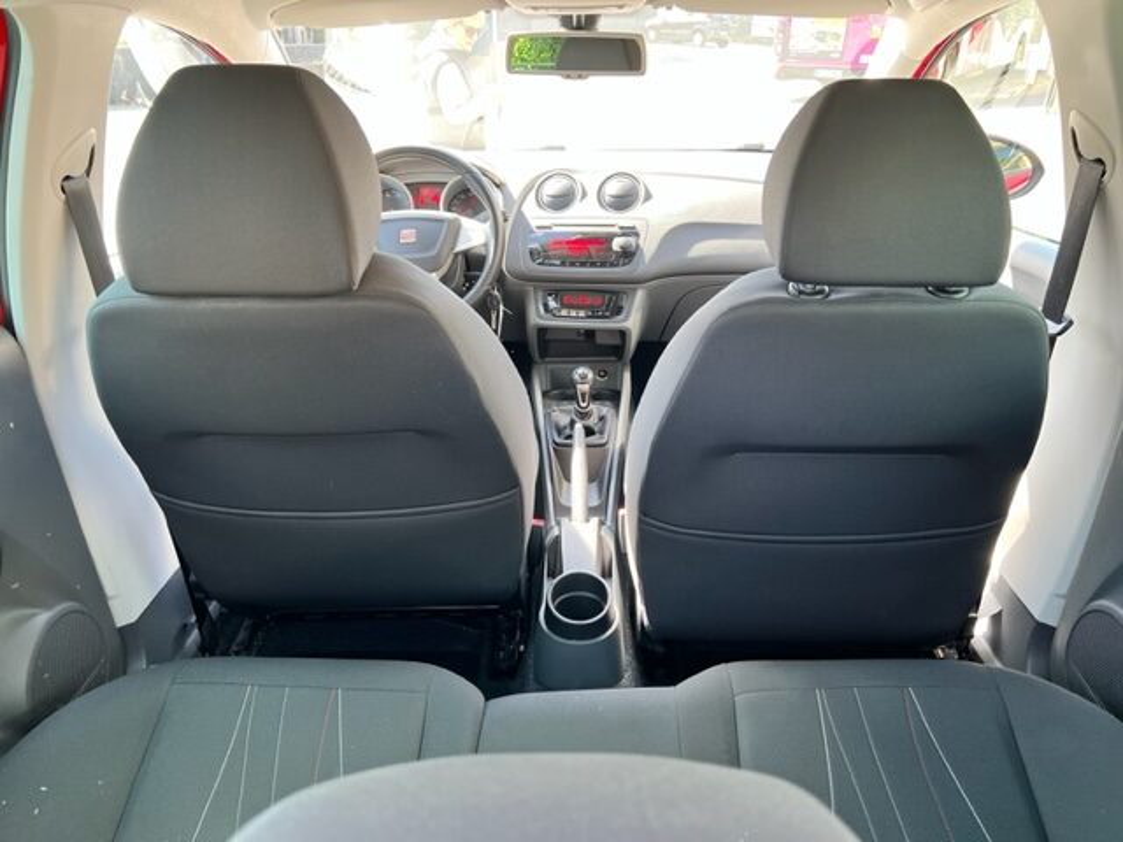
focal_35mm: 26
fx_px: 843
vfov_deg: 53.1
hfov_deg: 67.3
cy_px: 421
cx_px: 562
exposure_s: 1/116
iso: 125
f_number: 1.5
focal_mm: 5.7
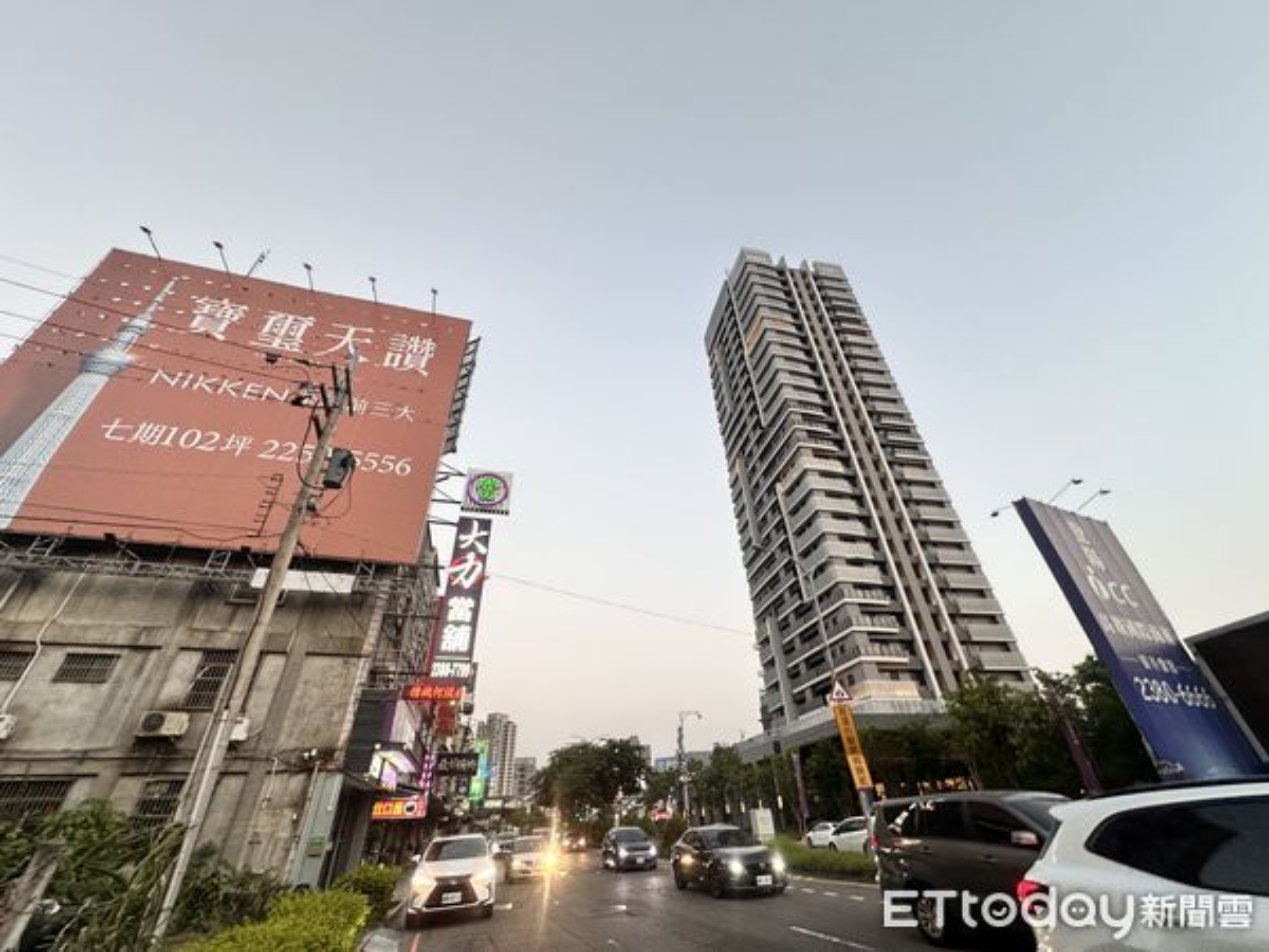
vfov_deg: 85.7
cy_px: 476
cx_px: 634
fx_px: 513
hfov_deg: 102.1
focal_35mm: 14
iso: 125
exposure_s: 1/120
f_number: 2.2
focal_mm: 2.22
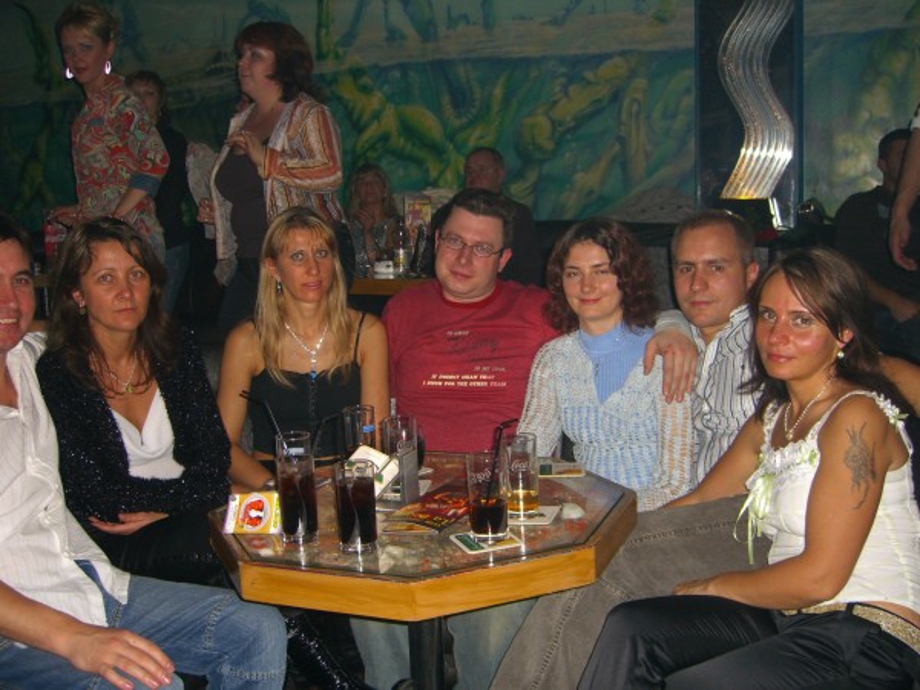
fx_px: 1010
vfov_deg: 37.7
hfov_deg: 49.0
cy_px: 345
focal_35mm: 38
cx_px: 460
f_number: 2.8
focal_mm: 7.9
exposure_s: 1/60
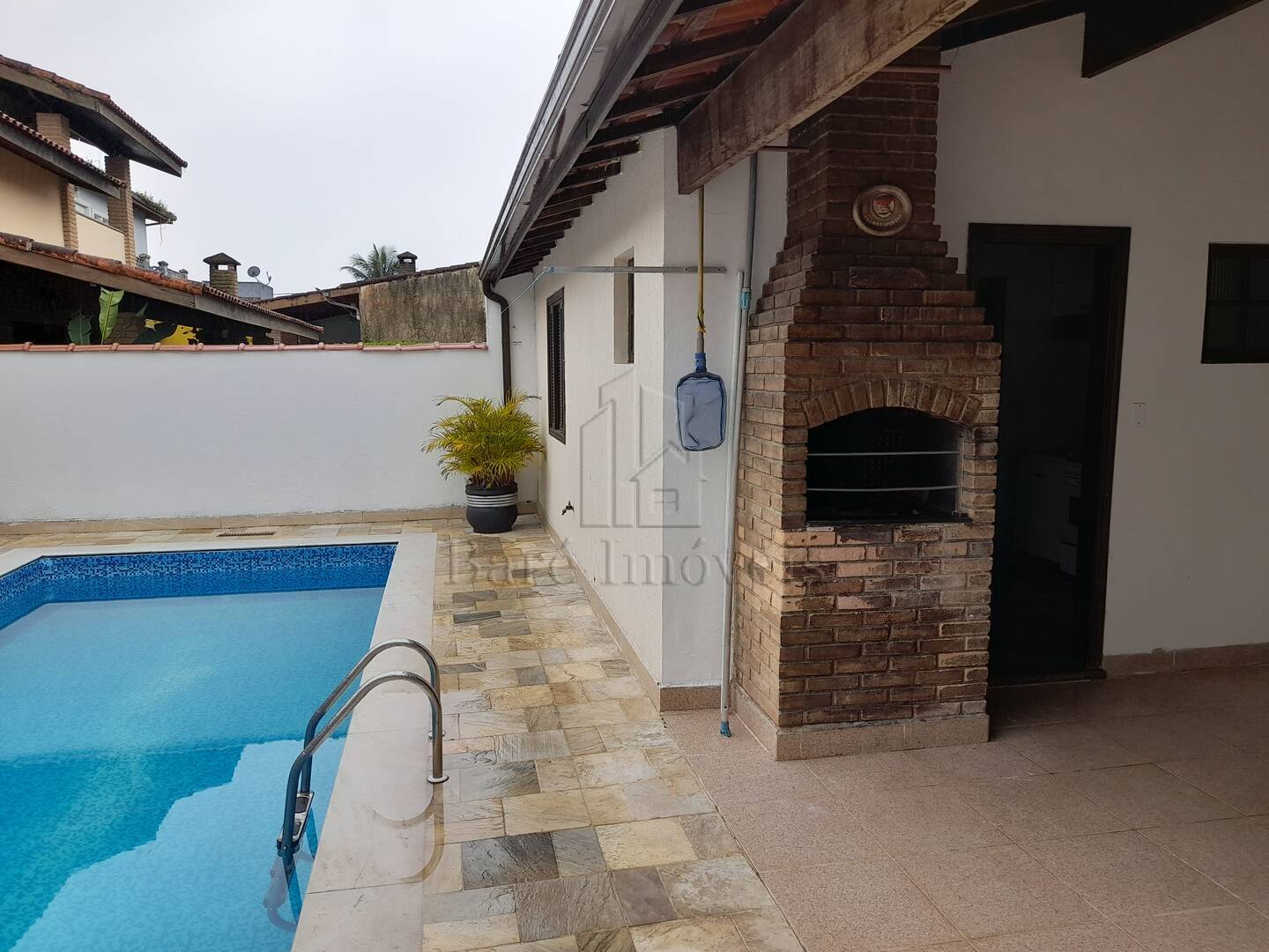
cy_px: 476
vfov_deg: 54.9
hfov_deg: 69.4
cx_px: 634
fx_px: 916
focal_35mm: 25
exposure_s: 1/174
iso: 20
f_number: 2
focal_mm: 4.6
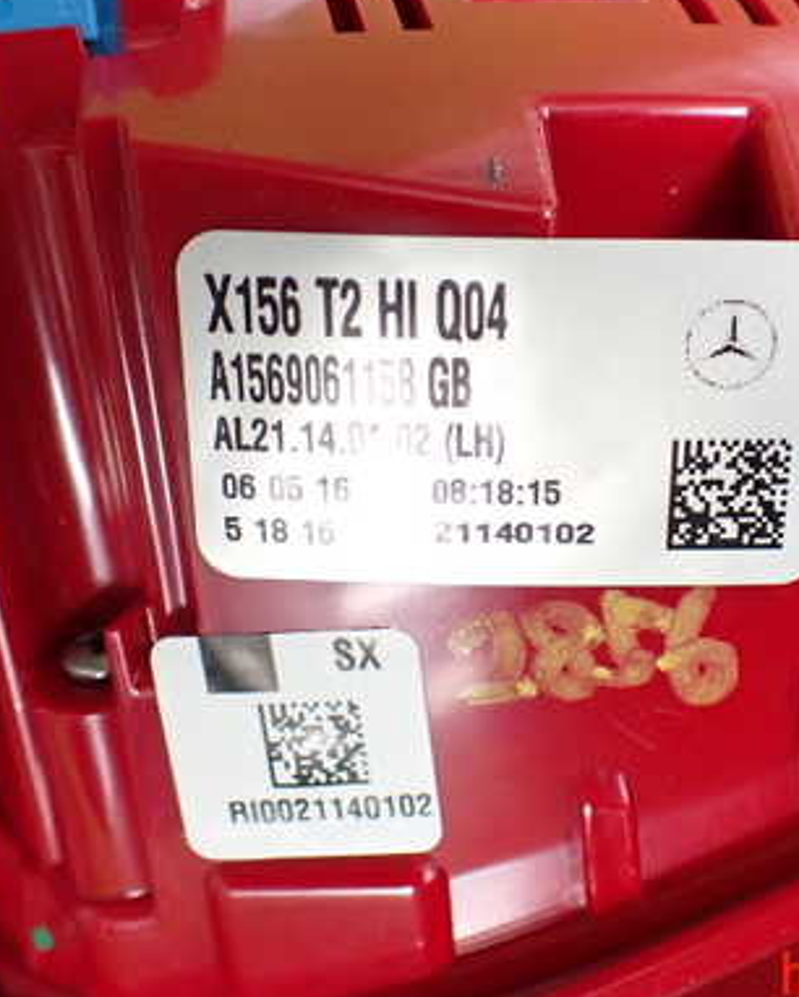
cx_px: 588
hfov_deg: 32.2
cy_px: 423
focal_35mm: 46
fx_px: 1359
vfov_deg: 40.2
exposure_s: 1/125
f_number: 2.3
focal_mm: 5.4
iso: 800
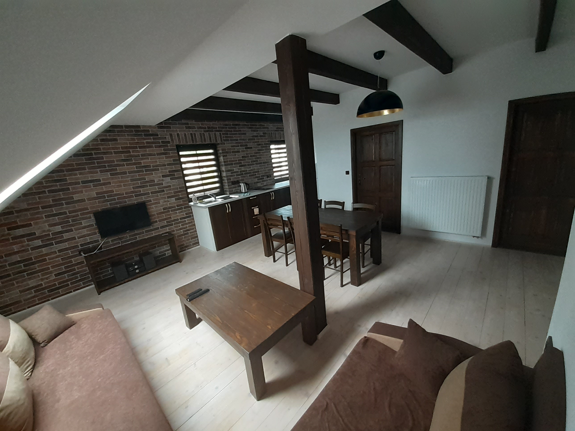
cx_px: 288
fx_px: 216
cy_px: 216
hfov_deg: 106.2
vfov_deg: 89.9
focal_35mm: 13
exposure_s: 1/50
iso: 200
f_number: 2.2
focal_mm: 1.13
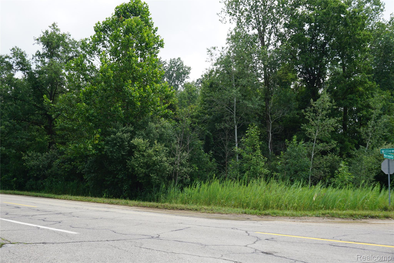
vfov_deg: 35.5
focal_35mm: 38
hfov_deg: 51.3
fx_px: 410
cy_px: 132
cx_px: 197
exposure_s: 1/100
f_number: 9
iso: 100
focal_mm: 25
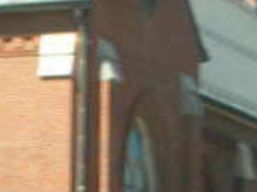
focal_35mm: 398
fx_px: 2953
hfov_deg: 5.0
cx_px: 29
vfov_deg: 3.7
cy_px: -43
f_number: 4.9
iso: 125
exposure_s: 1/100
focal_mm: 15.4
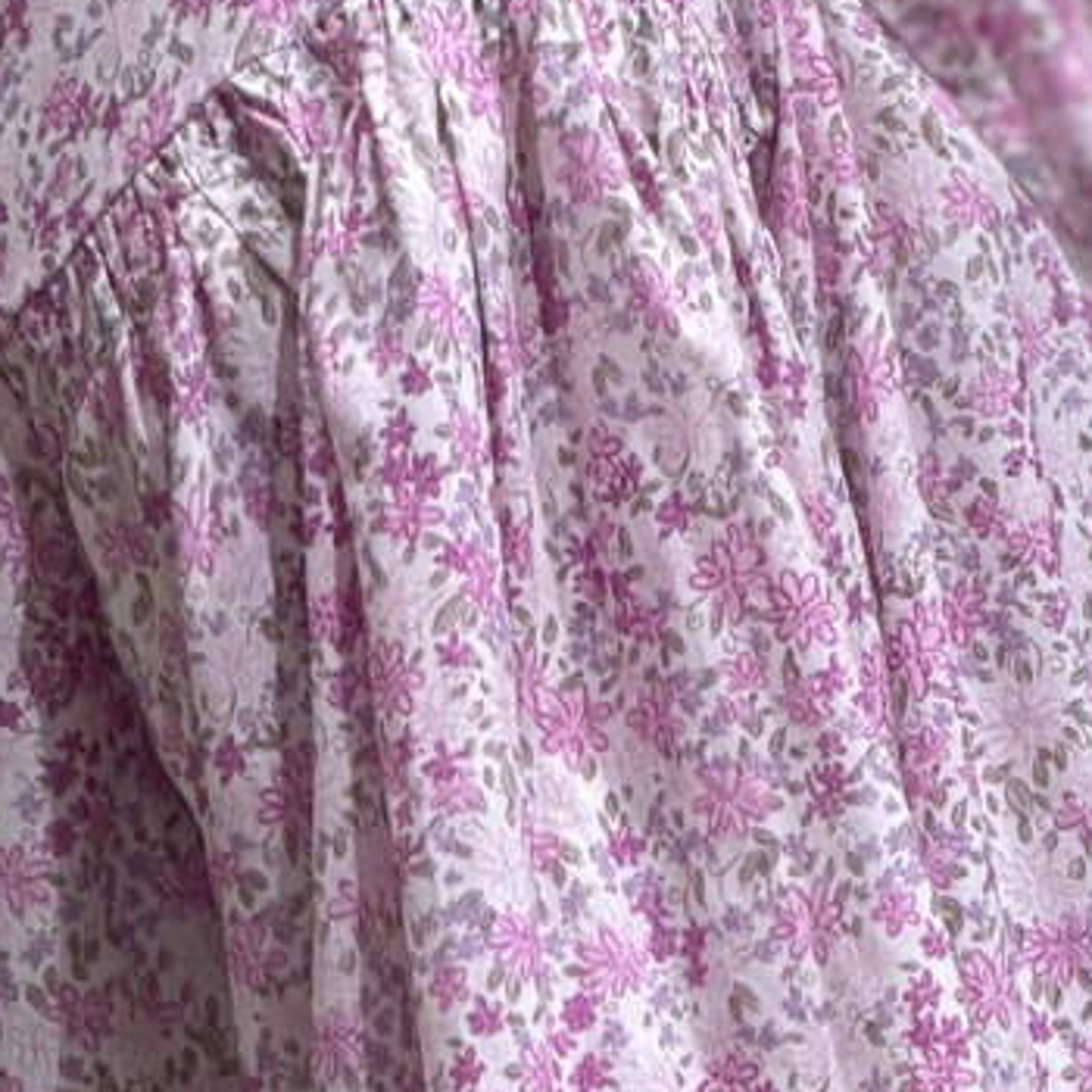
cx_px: 707
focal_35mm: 361
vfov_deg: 4.8
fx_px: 12884
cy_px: 1332
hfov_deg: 4.9
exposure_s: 1/100
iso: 125
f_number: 2.8
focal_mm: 16.89
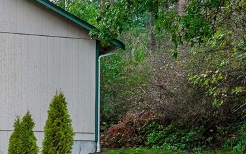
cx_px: -33
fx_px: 584
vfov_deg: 14.3
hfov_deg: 22.3
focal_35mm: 87
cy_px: 213
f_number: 7.1
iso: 160
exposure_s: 1/30
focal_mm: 19
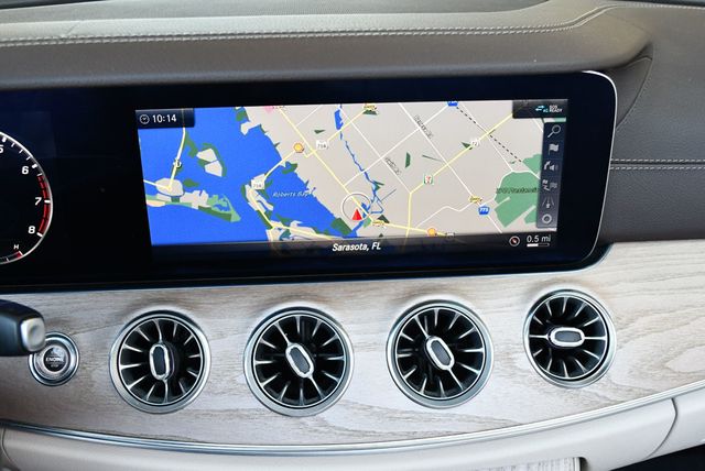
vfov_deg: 36.9
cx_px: 352
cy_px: 236
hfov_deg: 53.1
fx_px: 706
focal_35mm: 36
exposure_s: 1/250
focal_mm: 18
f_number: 3.5
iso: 800
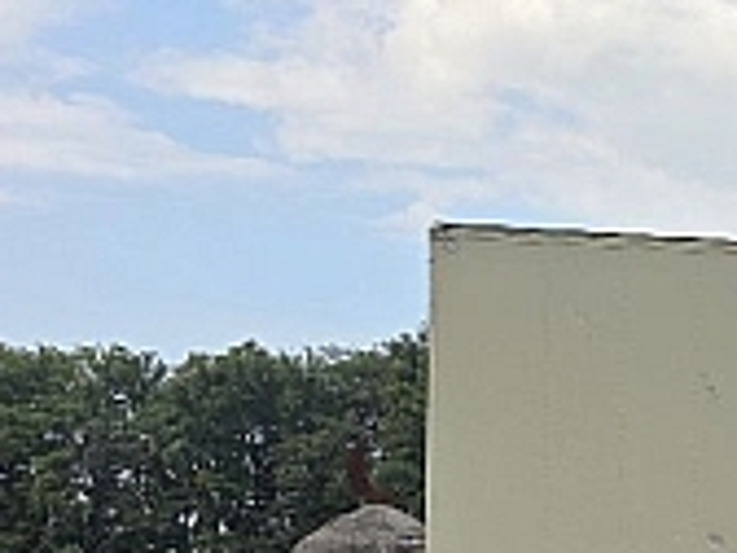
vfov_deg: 17.3
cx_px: 1255
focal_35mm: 82
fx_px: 1746
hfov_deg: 19.2
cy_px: 645
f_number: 1.7
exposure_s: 1/3050
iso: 80
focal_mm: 6.3
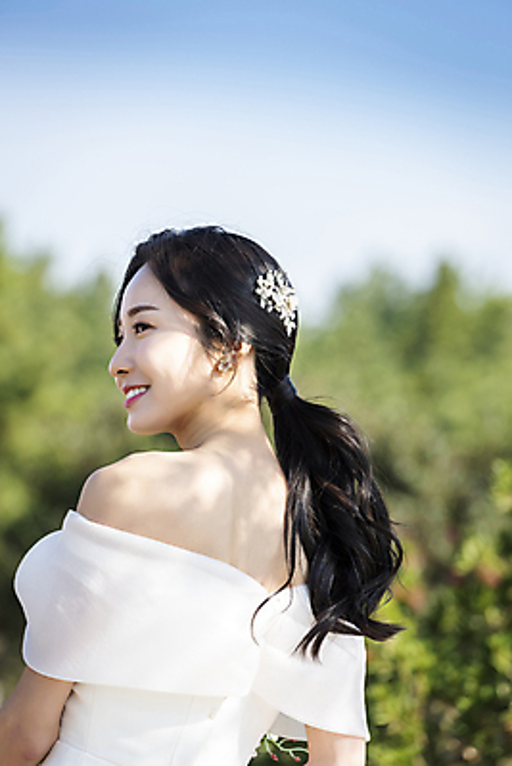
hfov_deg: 6.9
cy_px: 383
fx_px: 4263
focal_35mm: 200
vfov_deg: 10.3
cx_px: 256
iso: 400
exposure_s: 1/800
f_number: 4.5
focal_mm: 200
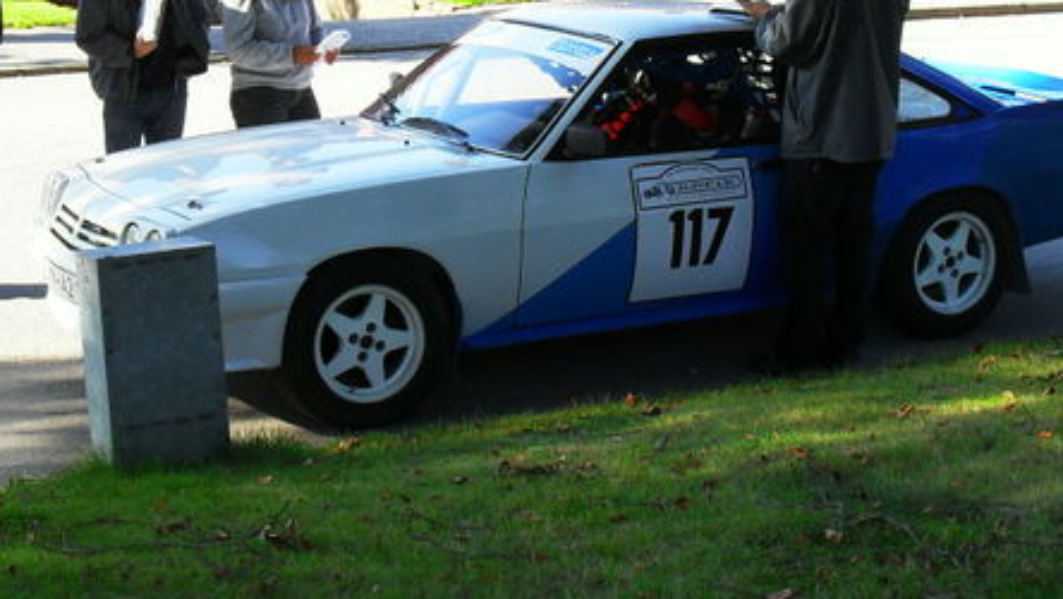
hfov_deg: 27.5
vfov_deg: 15.7
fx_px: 2171
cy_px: 220
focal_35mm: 77
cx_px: 587
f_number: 3.9
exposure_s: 1/180
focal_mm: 8.7
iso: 100
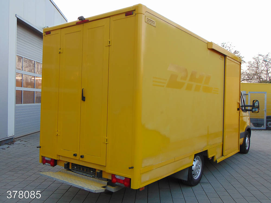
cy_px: 102
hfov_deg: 55.4
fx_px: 258
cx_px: 136
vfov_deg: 42.9
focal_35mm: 33
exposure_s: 1/50
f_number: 3.2
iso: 80
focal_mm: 5.8
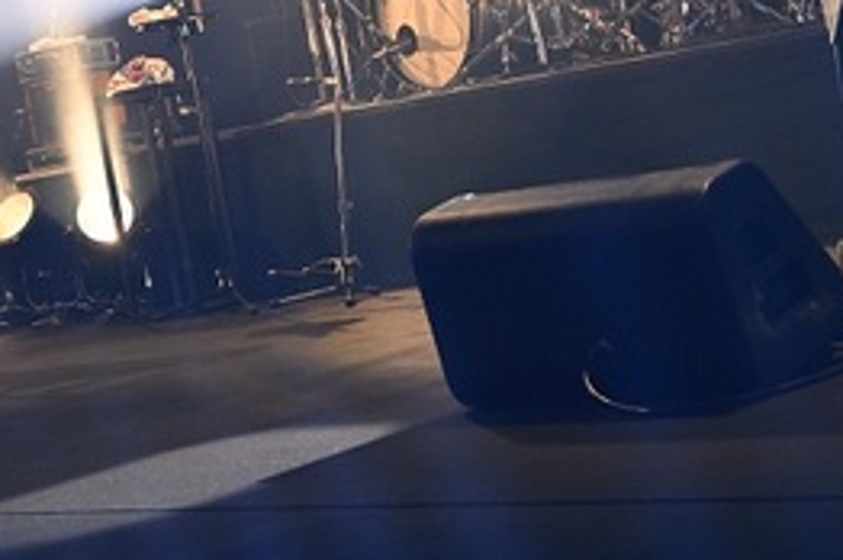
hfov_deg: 22.8
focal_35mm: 85
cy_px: -177
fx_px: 1996
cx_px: -29
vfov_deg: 15.2
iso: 1000
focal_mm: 31.5
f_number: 4
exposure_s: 1/320
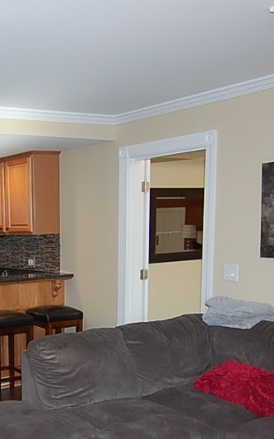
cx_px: -35
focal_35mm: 45
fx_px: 542
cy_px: 313
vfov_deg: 43.0
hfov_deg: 26.0
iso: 400
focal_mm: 11
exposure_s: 1/60
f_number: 4
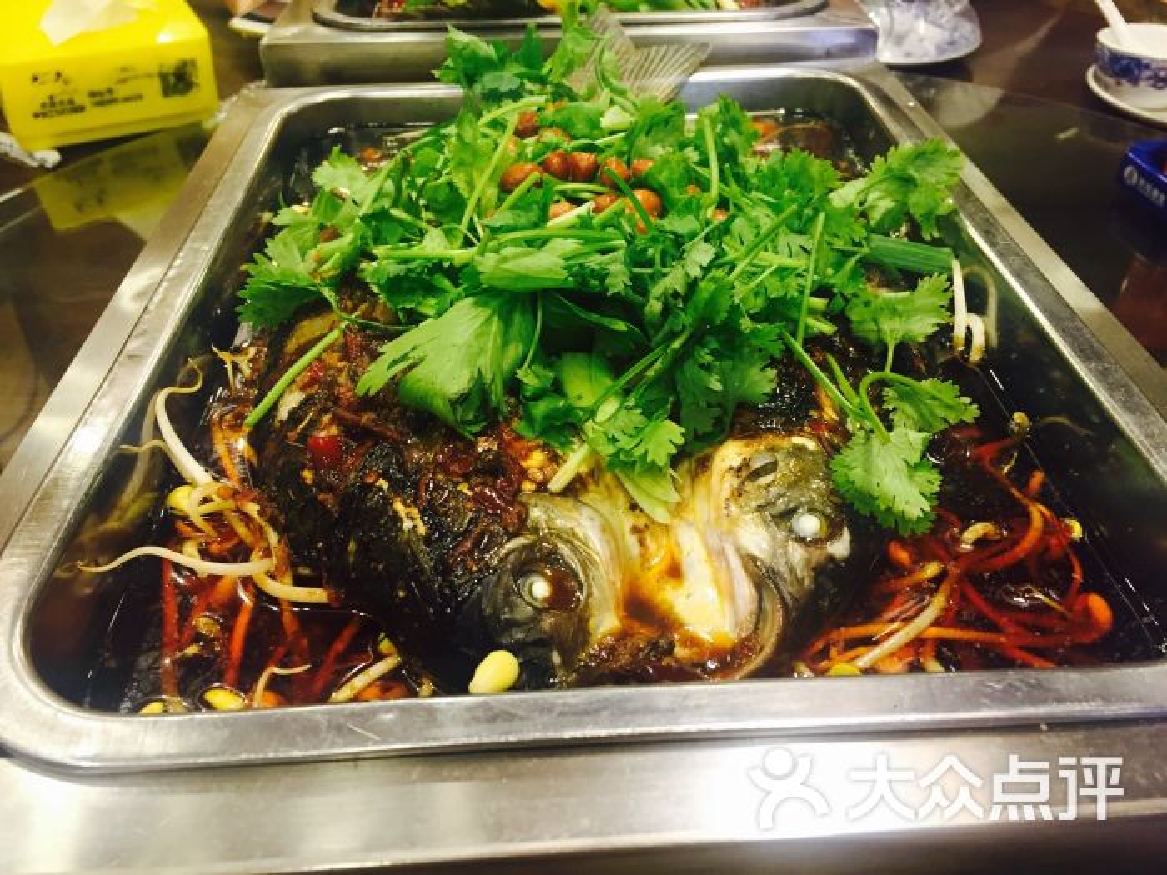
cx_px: 584
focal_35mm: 29
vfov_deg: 48.2
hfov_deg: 61.7
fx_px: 978
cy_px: 438
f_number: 2.2
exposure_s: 1/33
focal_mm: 4.15
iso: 125
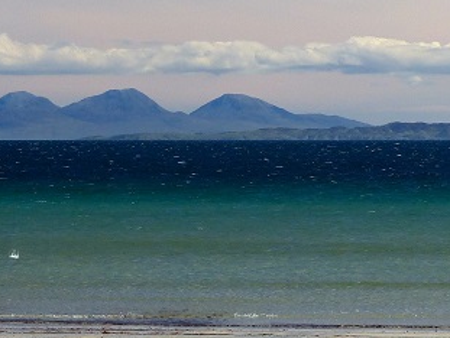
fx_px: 3423
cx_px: 16
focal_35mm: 263
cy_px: 245
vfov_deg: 5.7
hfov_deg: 7.5
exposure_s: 1/320
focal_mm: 16.4
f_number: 4
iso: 100
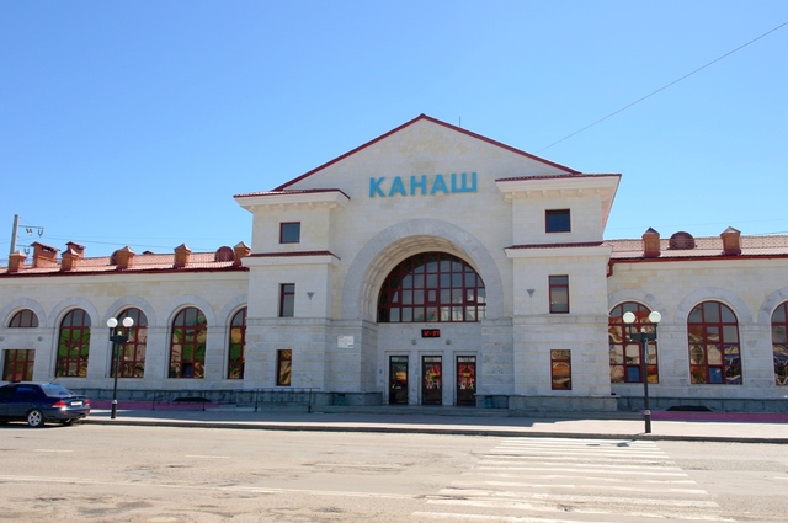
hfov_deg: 62.0
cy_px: 262
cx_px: 394
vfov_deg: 43.5
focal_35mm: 30
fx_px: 656
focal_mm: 20
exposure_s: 1/400
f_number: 8
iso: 200
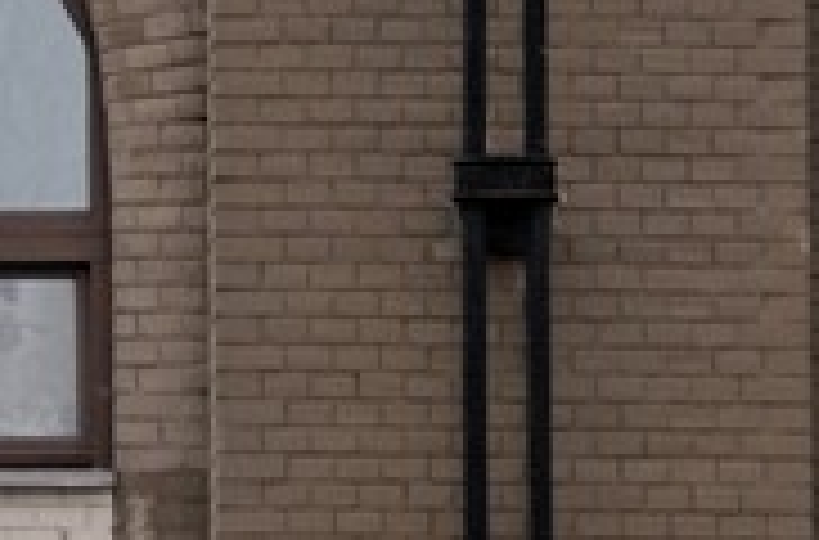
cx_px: -1107
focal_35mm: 580
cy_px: -484
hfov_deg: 3.5
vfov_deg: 2.3
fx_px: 13150
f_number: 7.1
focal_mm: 78
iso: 320
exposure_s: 1/125
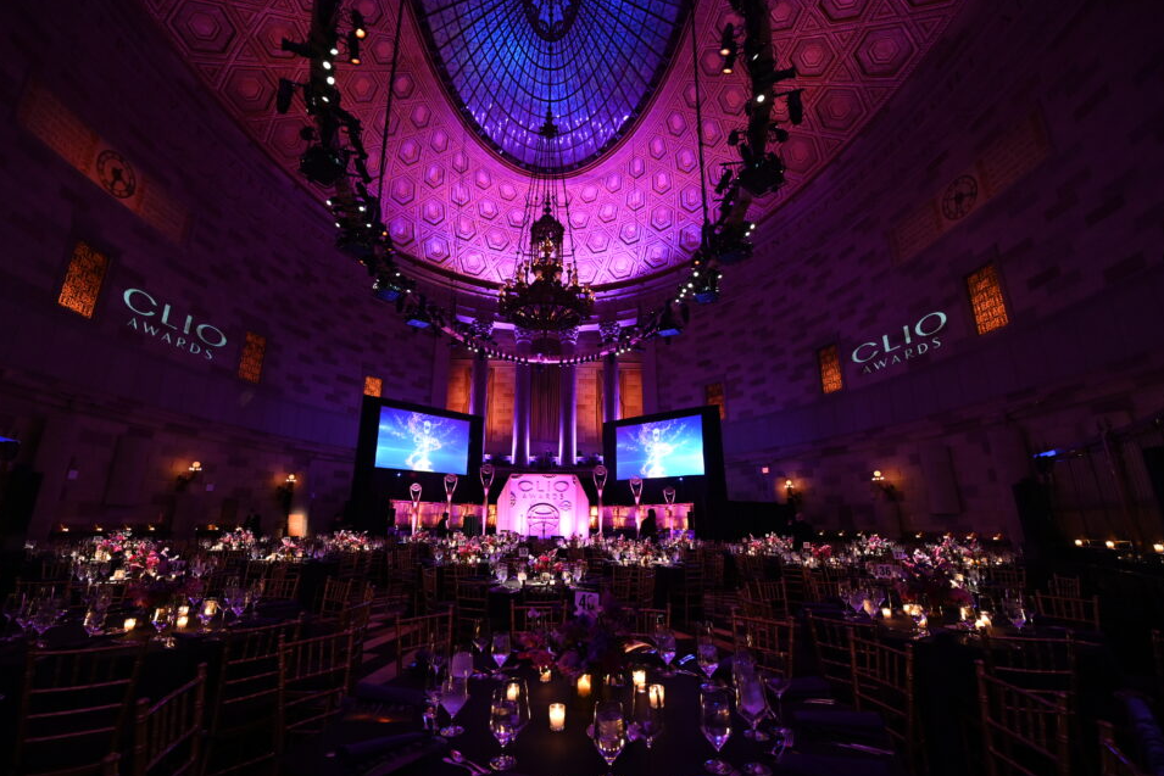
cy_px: 389
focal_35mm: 15
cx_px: 558
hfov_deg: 100.3
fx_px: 485
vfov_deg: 77.3
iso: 4000
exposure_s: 1/30
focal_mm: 14
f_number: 5
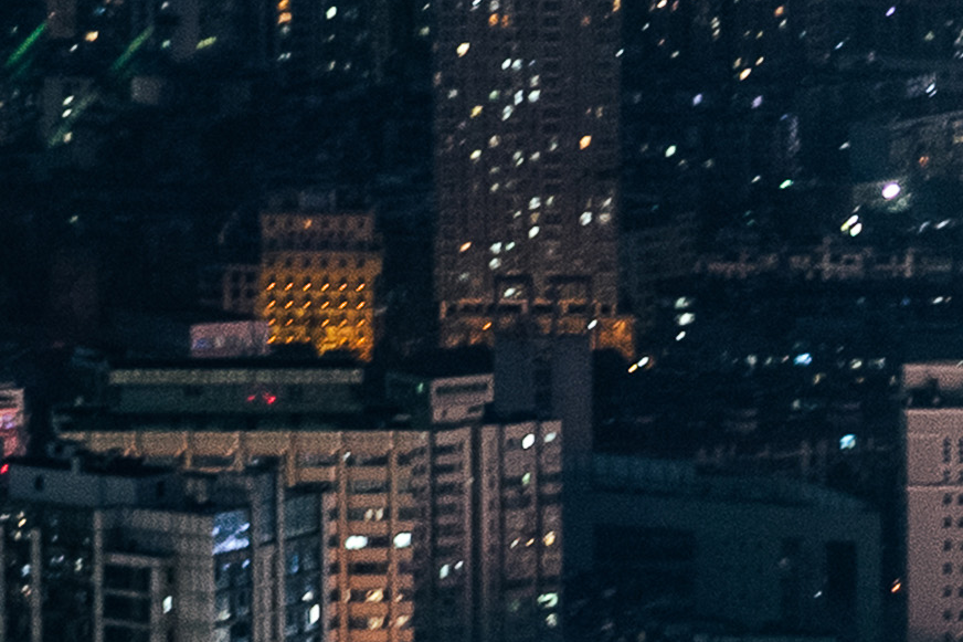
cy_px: 767
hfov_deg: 6.0
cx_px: 892
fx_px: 9200
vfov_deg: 4.0
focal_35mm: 344
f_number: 2
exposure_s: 1/3
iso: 640
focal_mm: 50
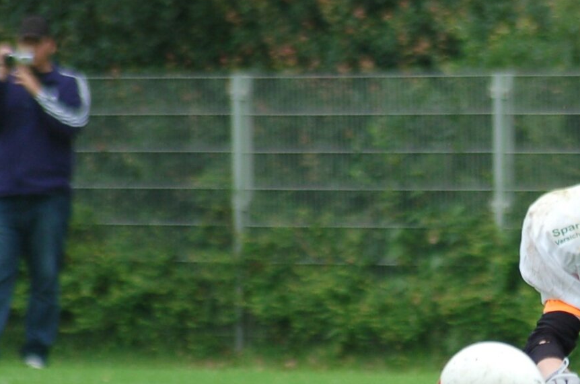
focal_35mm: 746
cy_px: 433
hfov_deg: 2.8
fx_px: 11999
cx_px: 544
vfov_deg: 1.8
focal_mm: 195
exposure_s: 1/640
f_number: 5
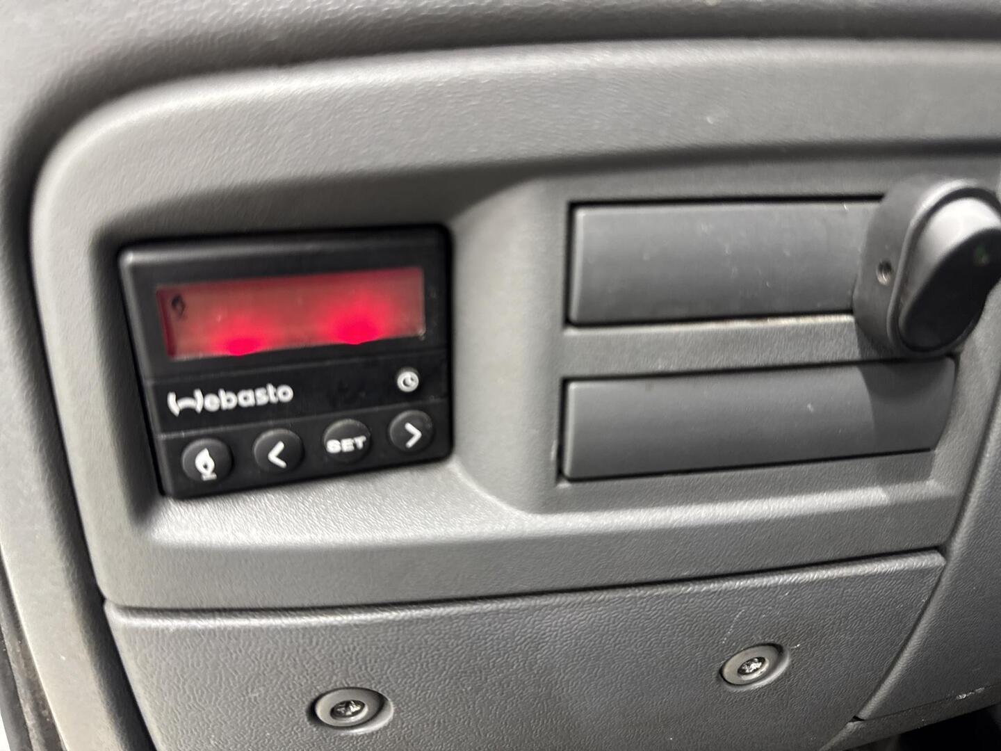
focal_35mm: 24
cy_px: 376
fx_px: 694
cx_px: 500
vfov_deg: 56.8
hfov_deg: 71.6
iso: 500
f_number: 1.78
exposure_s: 1/50
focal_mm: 6.76
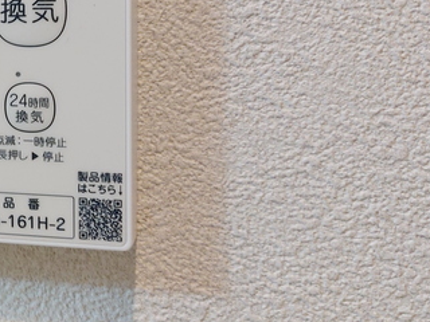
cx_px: -120
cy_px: 39
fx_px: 894
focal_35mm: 72
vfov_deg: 20.1
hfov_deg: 24.0
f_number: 1.8
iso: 80
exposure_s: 1/24
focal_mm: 5.23
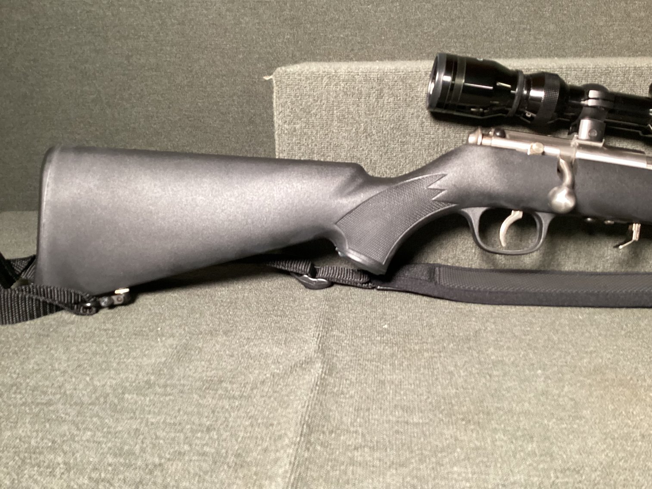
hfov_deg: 58.3
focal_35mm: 31
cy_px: 244
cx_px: 326
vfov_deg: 45.4
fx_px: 584
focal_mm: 3.3
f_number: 2.4
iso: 320
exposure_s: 1/40
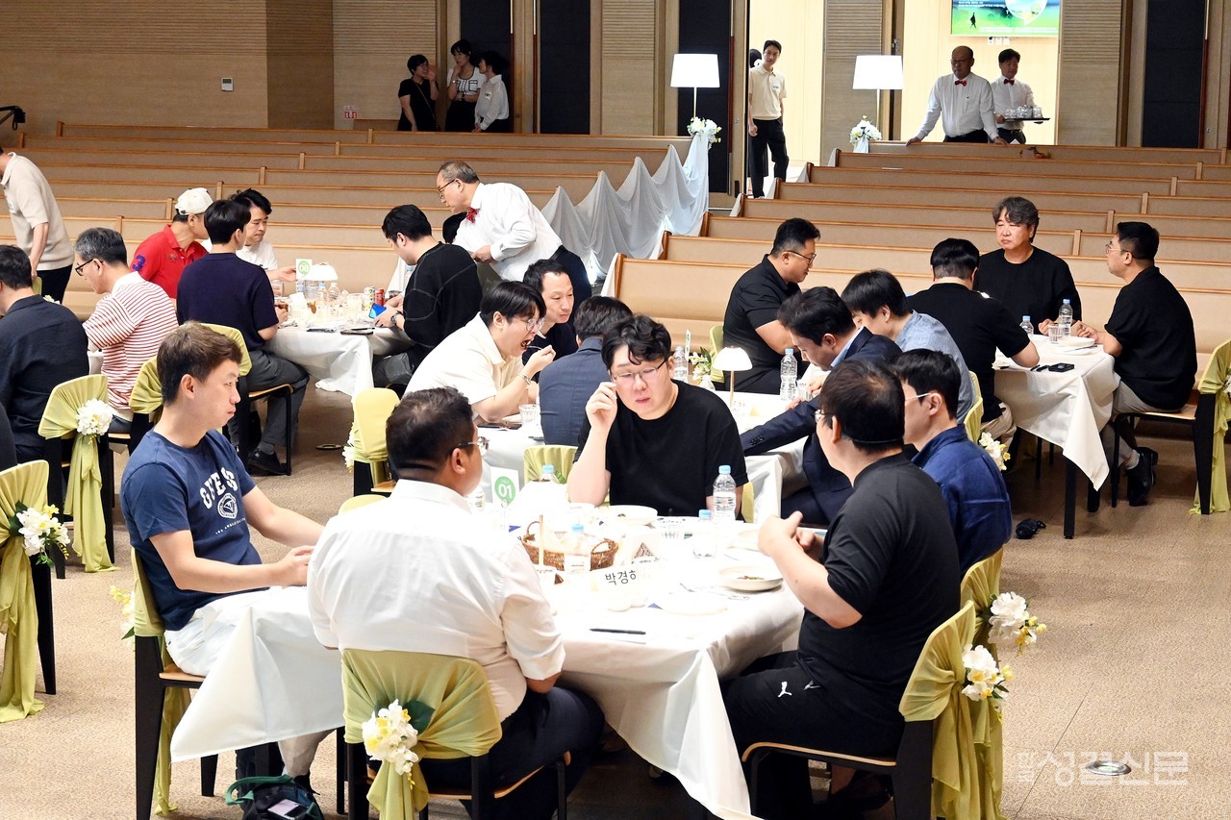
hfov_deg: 31.2
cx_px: 616
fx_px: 2205
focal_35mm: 64
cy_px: 410
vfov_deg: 21.1
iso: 4500
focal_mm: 43
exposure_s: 1/60
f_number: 6
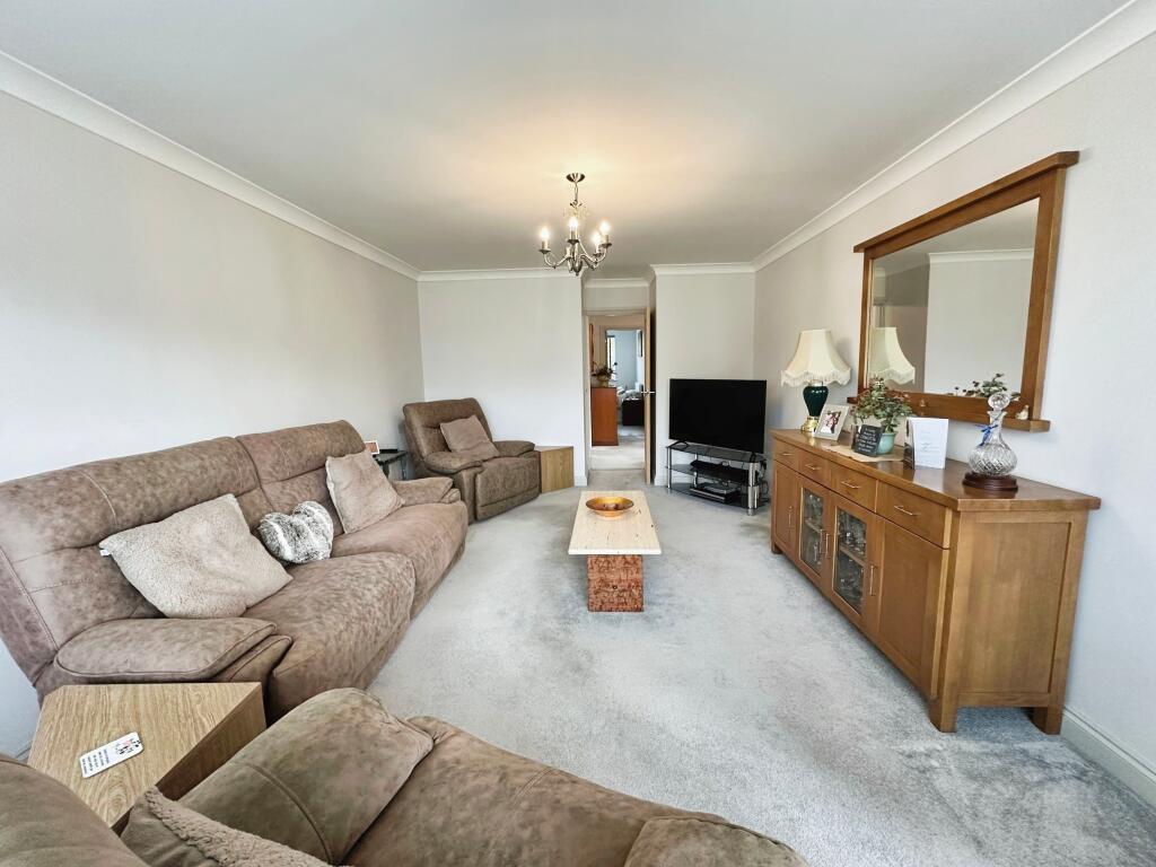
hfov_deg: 102.1
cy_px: 434
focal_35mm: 14
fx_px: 468
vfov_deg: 85.7
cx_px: 578
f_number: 2.2
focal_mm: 2.22
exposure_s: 1/100
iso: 320
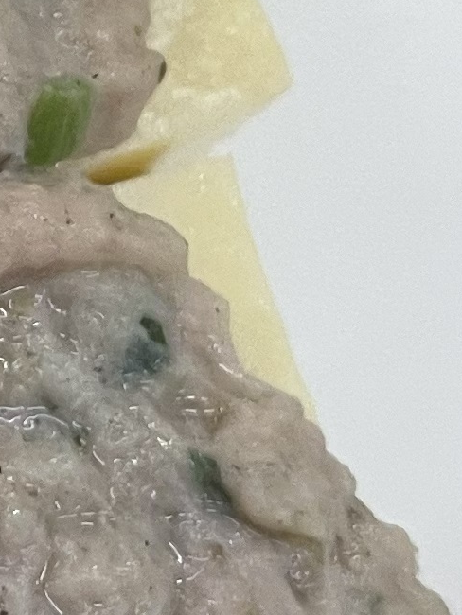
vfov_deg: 12.7
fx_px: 2756
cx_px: -307
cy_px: 192
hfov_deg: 9.2
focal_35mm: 155
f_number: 1.6
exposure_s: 1/69
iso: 125
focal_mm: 5.1
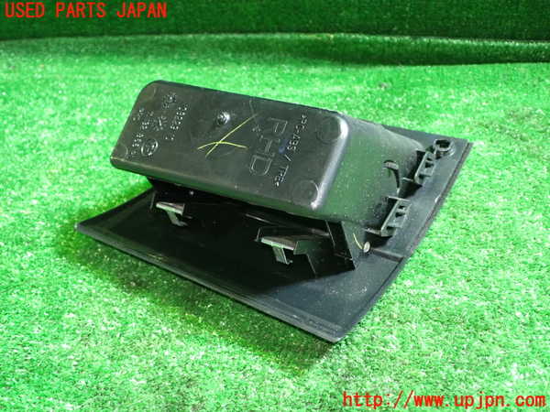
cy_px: 206
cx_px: 275
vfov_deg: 44.2
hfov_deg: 56.8
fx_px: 508
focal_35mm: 32
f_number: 2.4
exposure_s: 1/25
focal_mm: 5.79
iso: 800
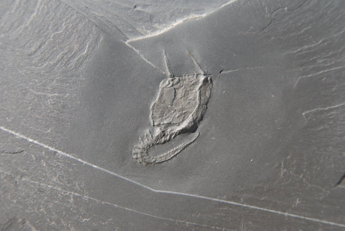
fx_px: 720
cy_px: 116
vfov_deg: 18.2
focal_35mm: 75
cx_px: 172
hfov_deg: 27.0
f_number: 5.6
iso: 100
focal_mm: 50
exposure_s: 1/125
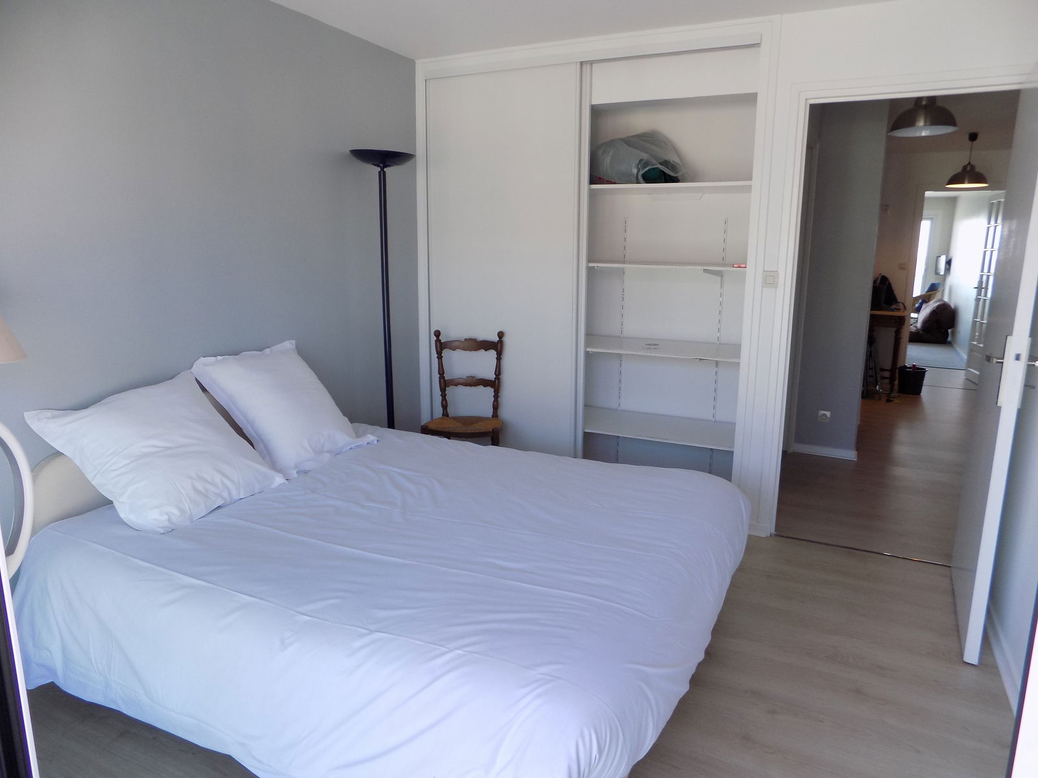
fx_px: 690
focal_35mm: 23
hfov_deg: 73.9
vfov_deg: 58.9
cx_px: 519
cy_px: 389
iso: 80
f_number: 3.1
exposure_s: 1/50
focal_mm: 4
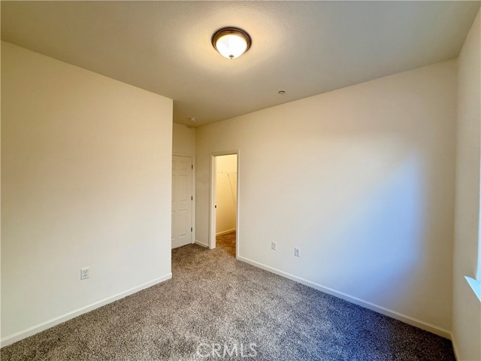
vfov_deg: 85.7
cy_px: 180
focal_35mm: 14
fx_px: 195
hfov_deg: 102.1
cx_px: 240
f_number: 2.2
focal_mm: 2.22
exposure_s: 1/60
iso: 200
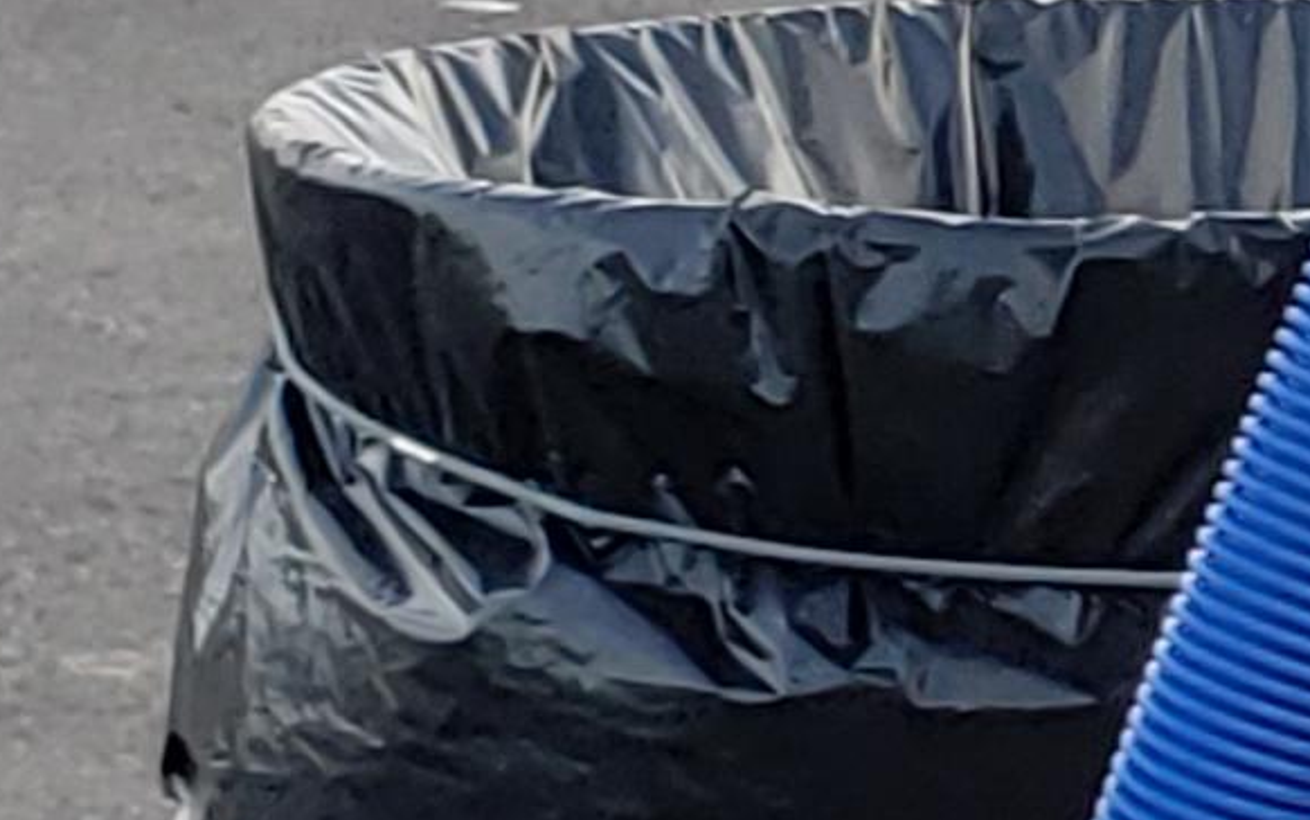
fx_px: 6820
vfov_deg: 6.9
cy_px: 158
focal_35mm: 191
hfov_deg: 10.3
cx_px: 2361
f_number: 2.4
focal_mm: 4.3
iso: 50
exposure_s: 1/178
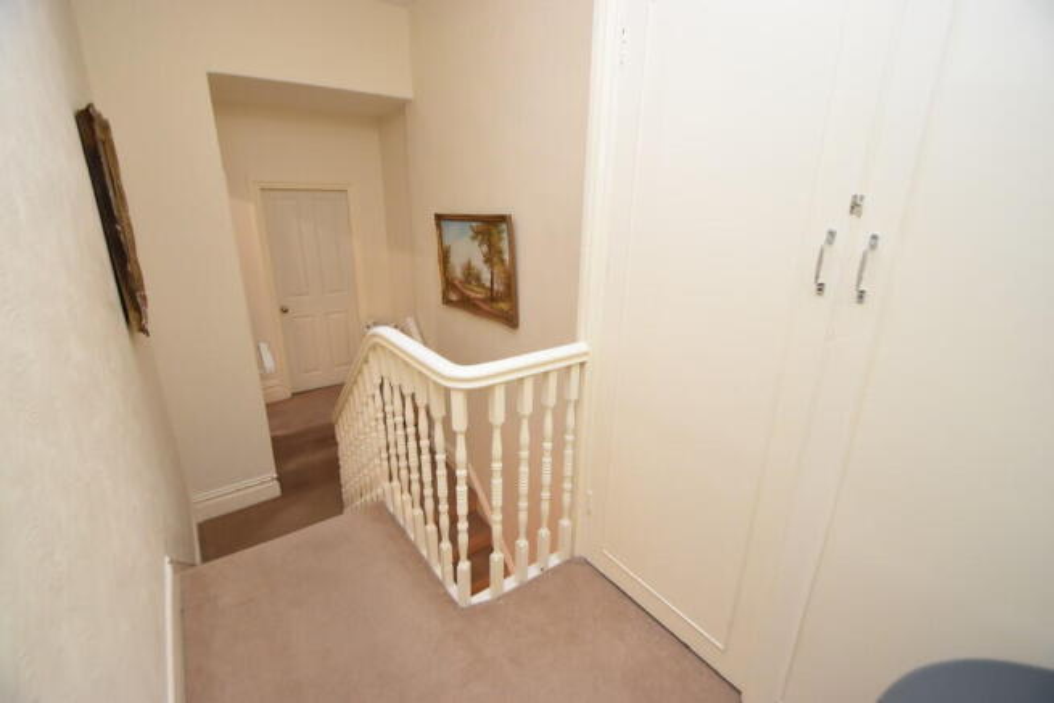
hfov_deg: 100.4
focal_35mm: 15
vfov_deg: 77.4
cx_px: 527
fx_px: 439
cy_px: 352
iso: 1400
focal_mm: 10
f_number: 3.5
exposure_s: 1/60
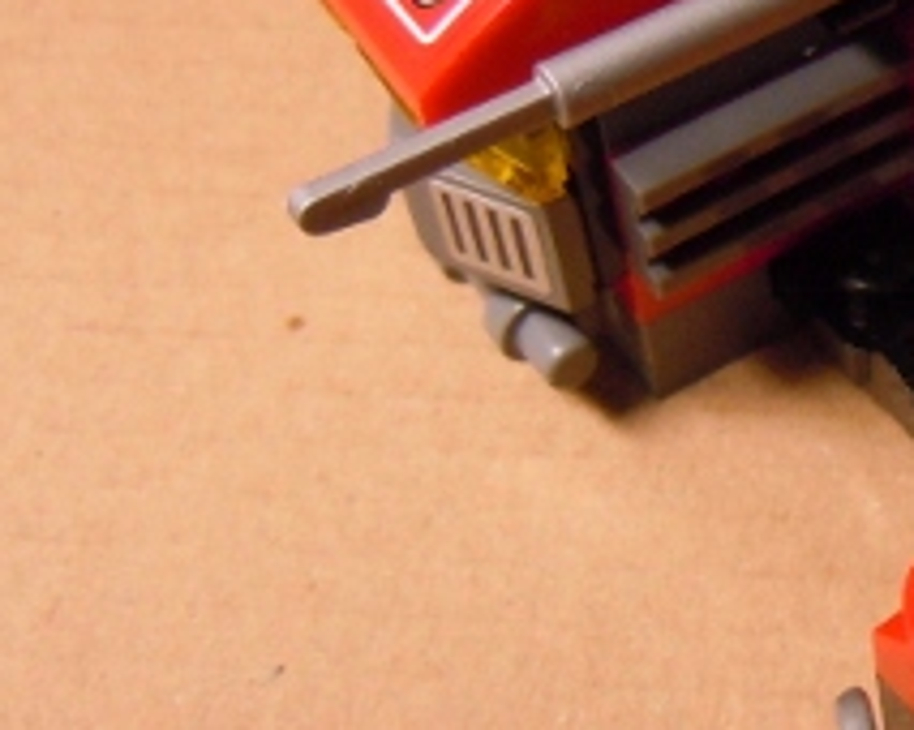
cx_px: 1021
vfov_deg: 17.4
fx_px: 2378
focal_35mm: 88
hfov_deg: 20.7
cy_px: 352
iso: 400
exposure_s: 1/60
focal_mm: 5.4
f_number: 3.5
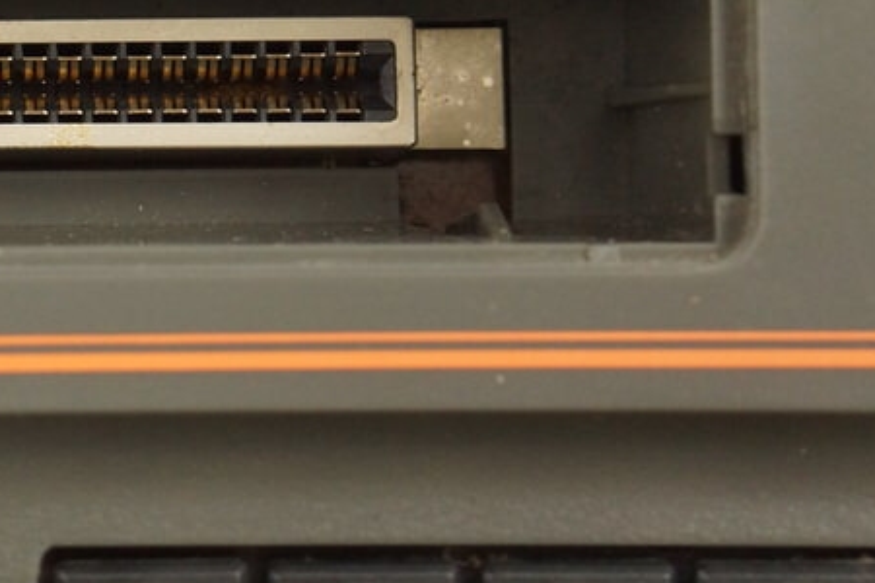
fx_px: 4861
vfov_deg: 6.8
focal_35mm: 200
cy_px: -80
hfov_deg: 10.1
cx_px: -130
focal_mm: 50
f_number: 6.3
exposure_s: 1/60
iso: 1600
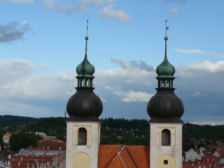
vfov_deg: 19.4
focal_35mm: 76
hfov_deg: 25.7
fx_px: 492
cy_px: 84
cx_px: 112
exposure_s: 1/640
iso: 200
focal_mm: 11.6
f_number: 8
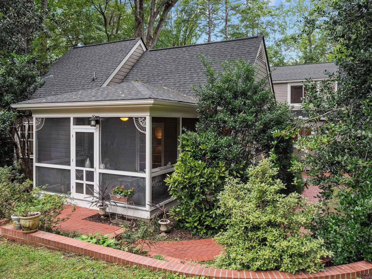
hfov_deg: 65.3
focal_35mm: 27
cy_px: 140
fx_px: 290
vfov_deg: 51.4
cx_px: 195
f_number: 6.3
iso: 400
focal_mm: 24
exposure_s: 1/60
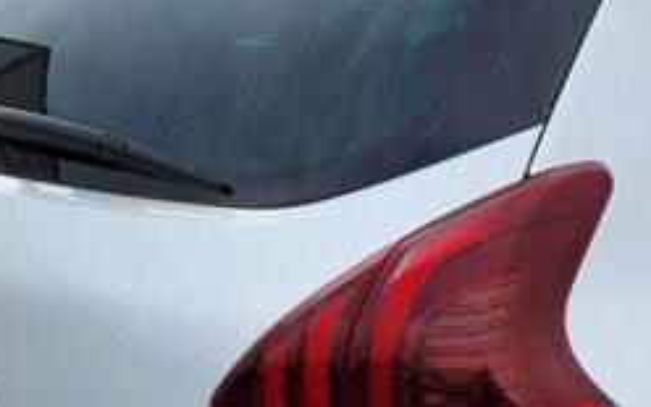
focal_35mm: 82
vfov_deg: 15.6
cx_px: 656
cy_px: 399
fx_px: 1455
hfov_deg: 24.1
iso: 50
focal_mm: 5
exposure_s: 1/1925
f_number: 1.8
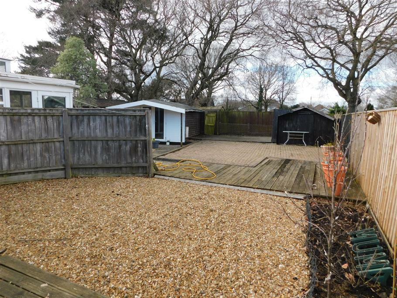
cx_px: 198
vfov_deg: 58.9
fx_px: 264
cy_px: 149
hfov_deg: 73.9
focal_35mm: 23
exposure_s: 1/500
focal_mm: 4
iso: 125
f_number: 3
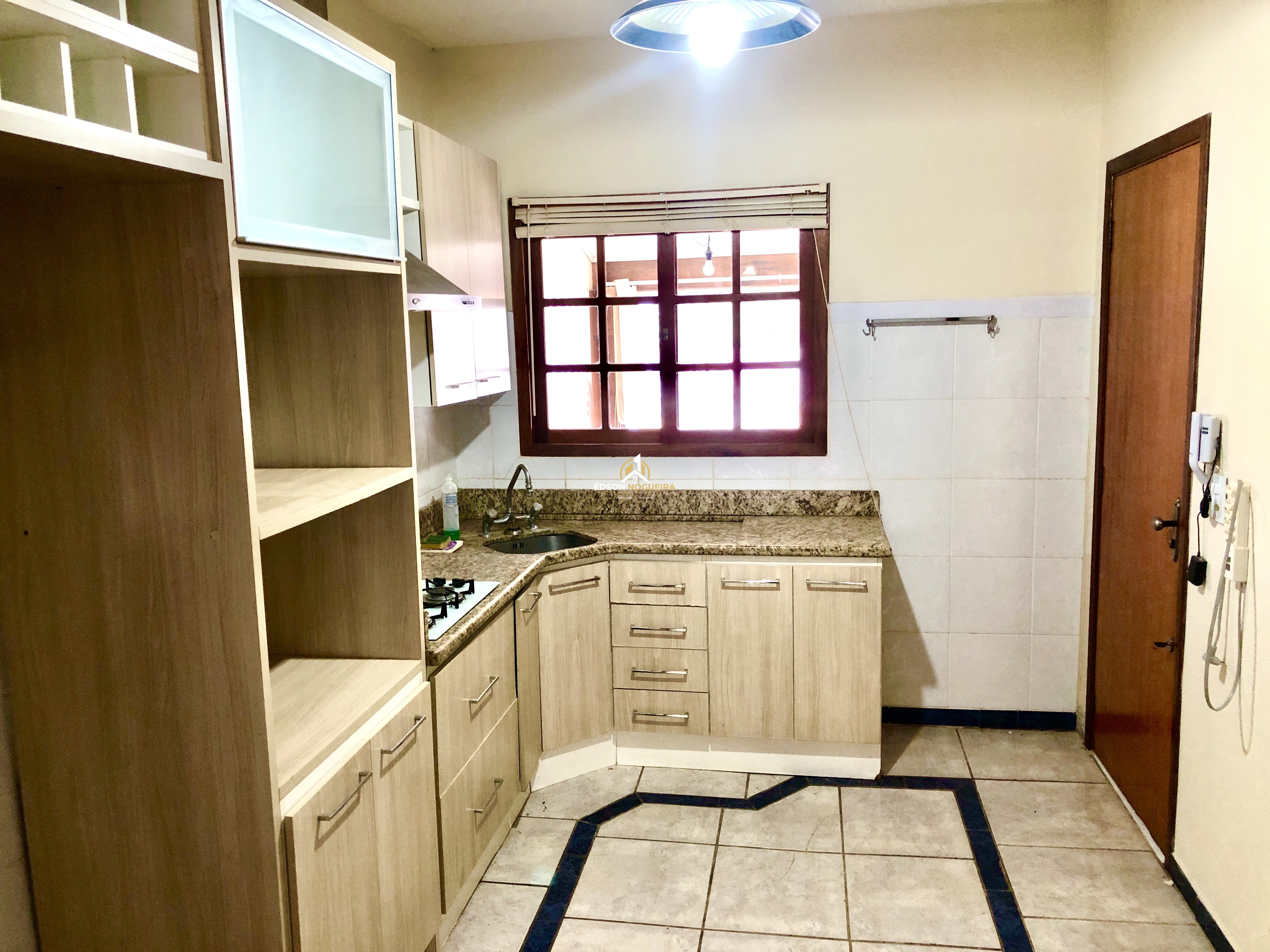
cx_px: 635
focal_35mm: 28
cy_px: 476
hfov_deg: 63.4
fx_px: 1027
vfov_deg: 49.7
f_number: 1.8
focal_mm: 3.99
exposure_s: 1/15
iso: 50
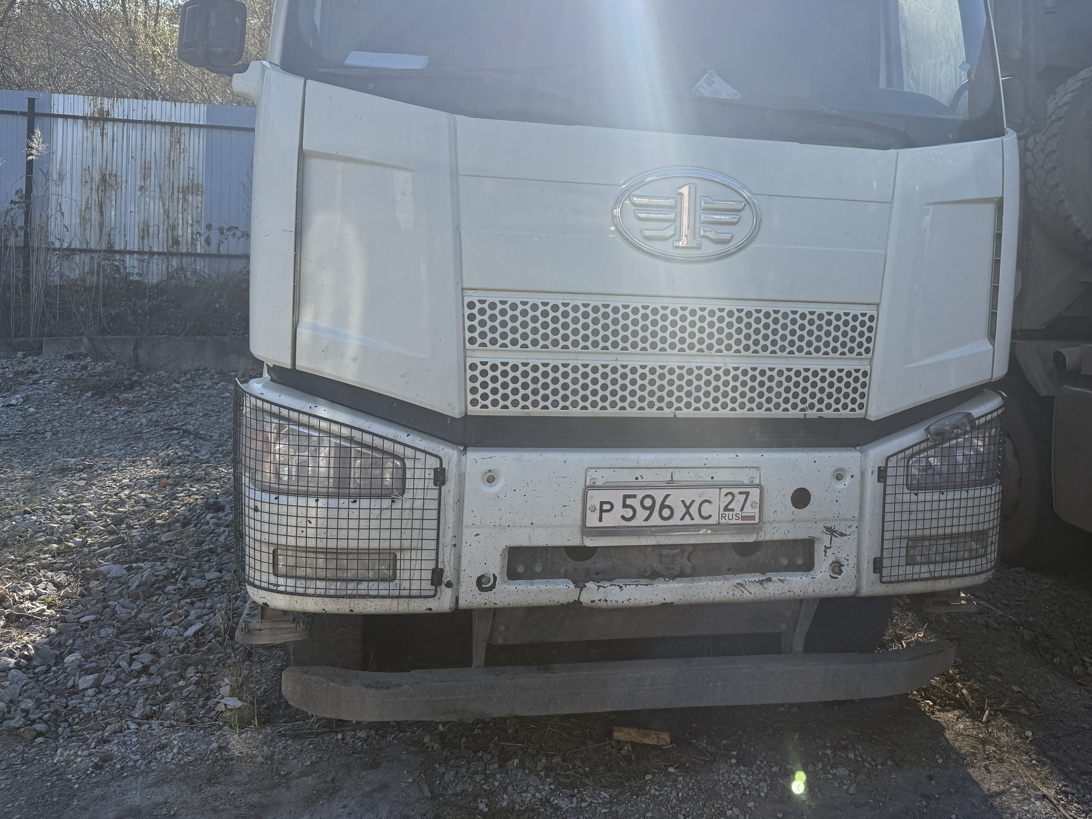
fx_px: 1009
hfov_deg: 56.0
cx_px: 700
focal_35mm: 32
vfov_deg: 43.5
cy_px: 274
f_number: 1.78
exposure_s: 1/3145
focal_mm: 6.76
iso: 80
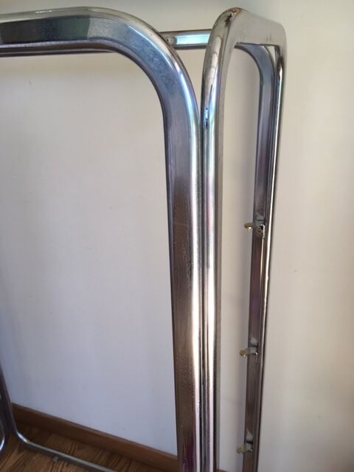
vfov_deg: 61.7
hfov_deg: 48.2
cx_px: 177
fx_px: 395
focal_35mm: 29
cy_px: 236
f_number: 2.2
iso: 32
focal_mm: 4.15
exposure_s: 1/100
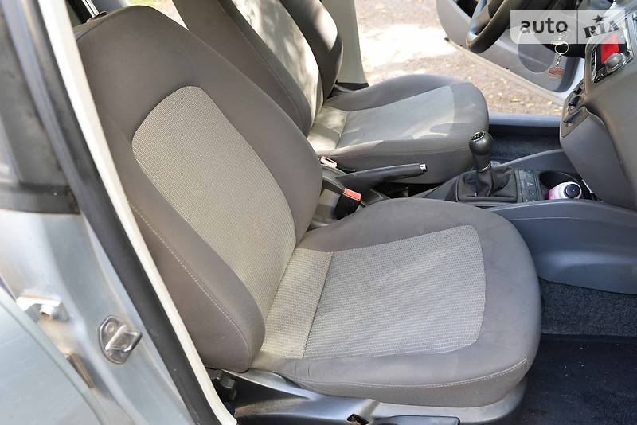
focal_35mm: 28
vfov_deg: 46.4
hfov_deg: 65.5
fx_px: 496
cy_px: 212
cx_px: 318
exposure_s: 1/40
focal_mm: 28
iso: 400
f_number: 5
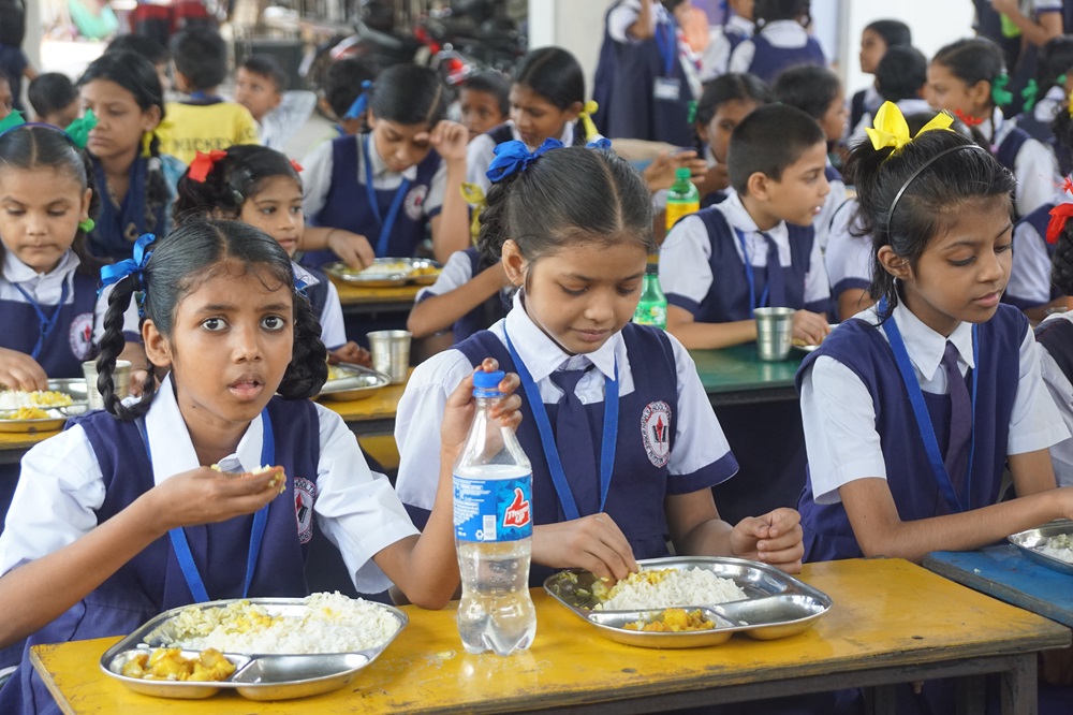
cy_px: 358
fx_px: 2458
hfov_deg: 24.6
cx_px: 536
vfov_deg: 16.5
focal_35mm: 82
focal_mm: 55
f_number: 5
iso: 1000
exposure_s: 1/160
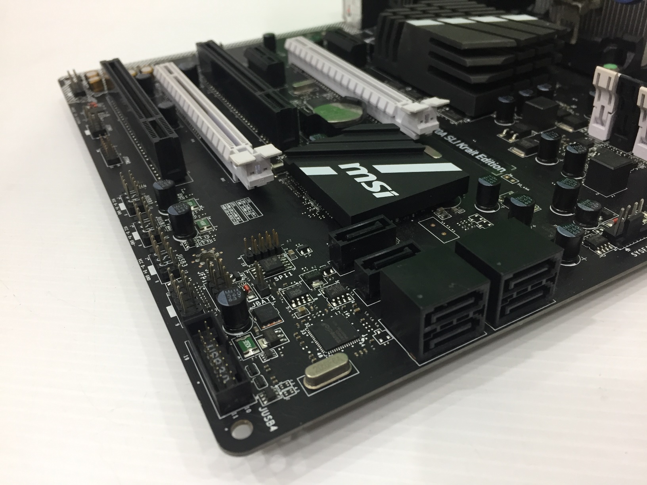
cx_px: 324
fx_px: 542
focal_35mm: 29
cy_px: 242
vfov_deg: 48.2
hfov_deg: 61.7
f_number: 2.2
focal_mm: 4.15
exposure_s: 1/33
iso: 125
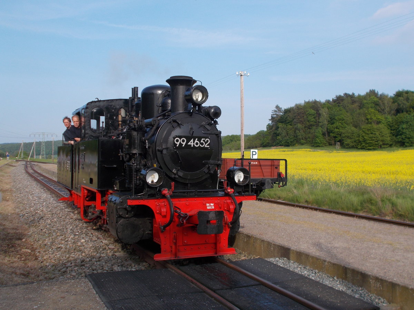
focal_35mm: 39
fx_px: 466
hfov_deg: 47.9
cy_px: 155
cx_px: 207
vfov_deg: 36.8
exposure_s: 1/500
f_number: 3.9
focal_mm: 6.9
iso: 80
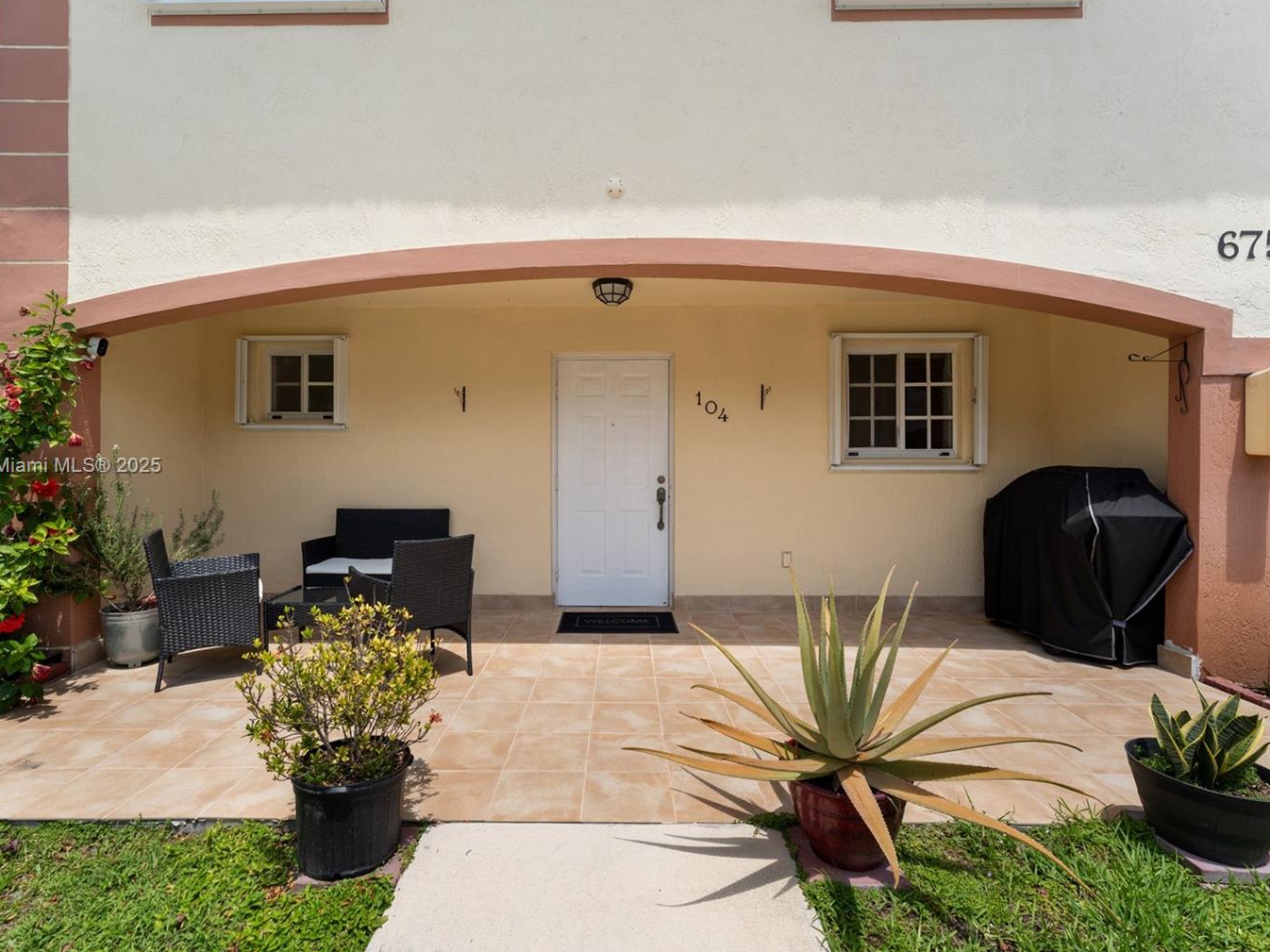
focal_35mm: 16
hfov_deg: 94.5
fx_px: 587
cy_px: 467
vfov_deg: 78.1
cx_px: 614
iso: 100
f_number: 9
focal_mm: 14
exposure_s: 1/160
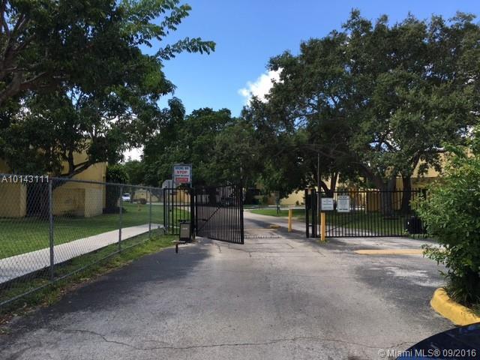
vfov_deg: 48.2
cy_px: 180
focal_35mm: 29
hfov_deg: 61.7
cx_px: 240
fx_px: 402
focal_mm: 4.15
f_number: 2.2
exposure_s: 1/601
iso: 25
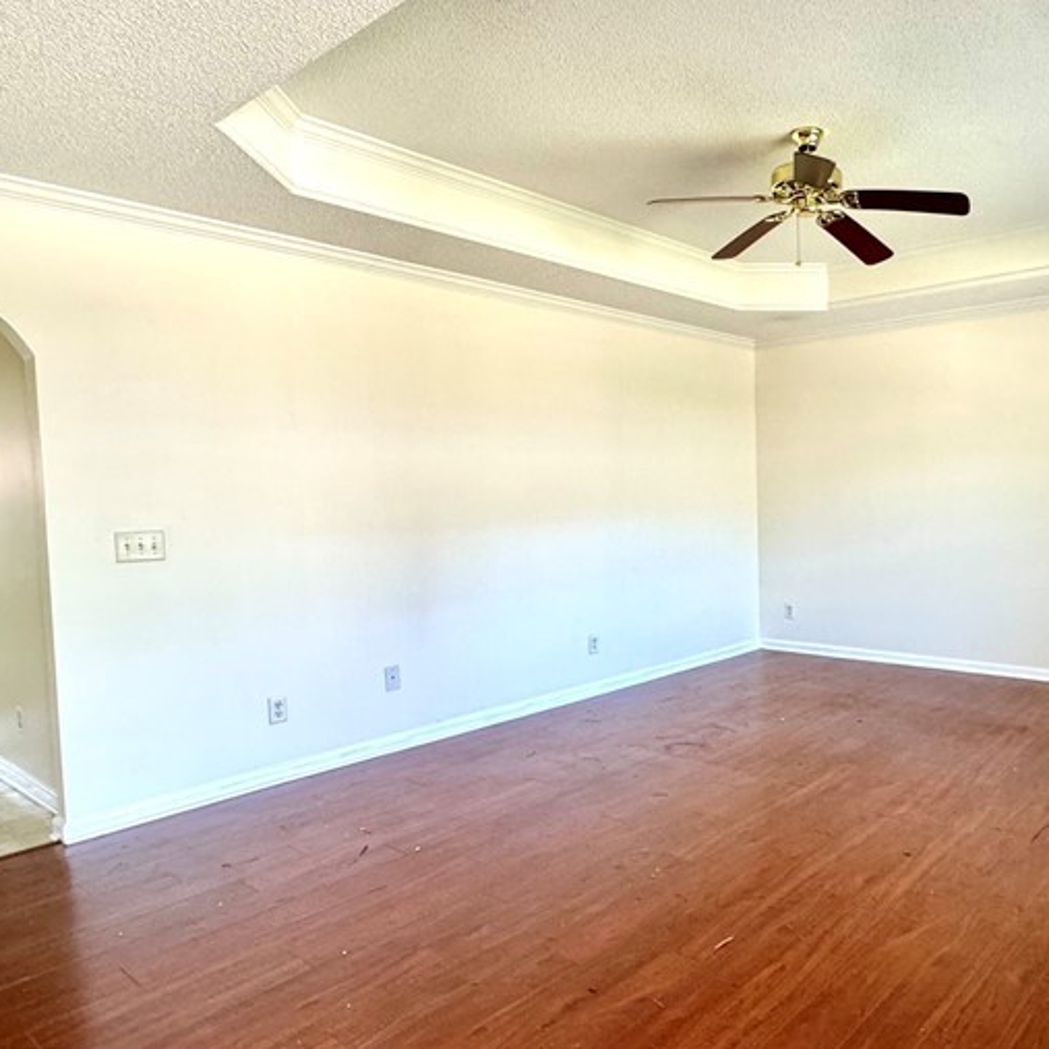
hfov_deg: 60.7
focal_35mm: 25
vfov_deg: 62.9
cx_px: 735
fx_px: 857
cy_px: 546
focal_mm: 2.22
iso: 250
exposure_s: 1/60
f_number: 2.2
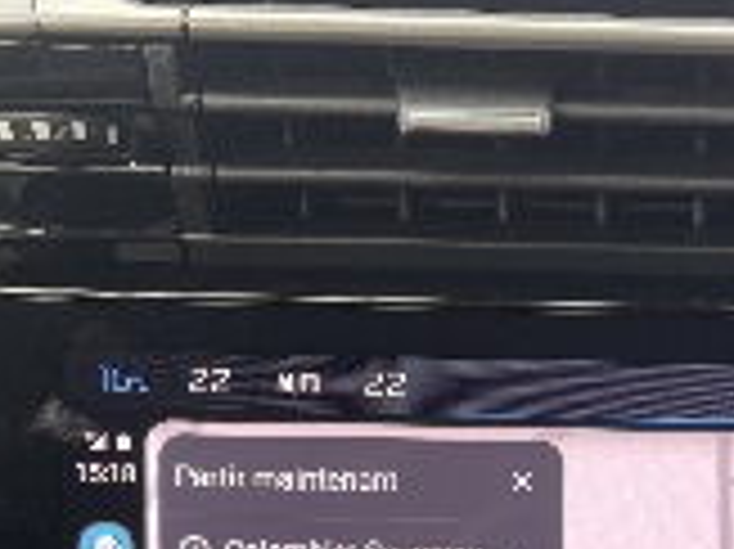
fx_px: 1356
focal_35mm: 64
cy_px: 662
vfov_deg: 21.3
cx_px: 639
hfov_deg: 29.2
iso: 64
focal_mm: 5.1
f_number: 1.6
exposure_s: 1/121
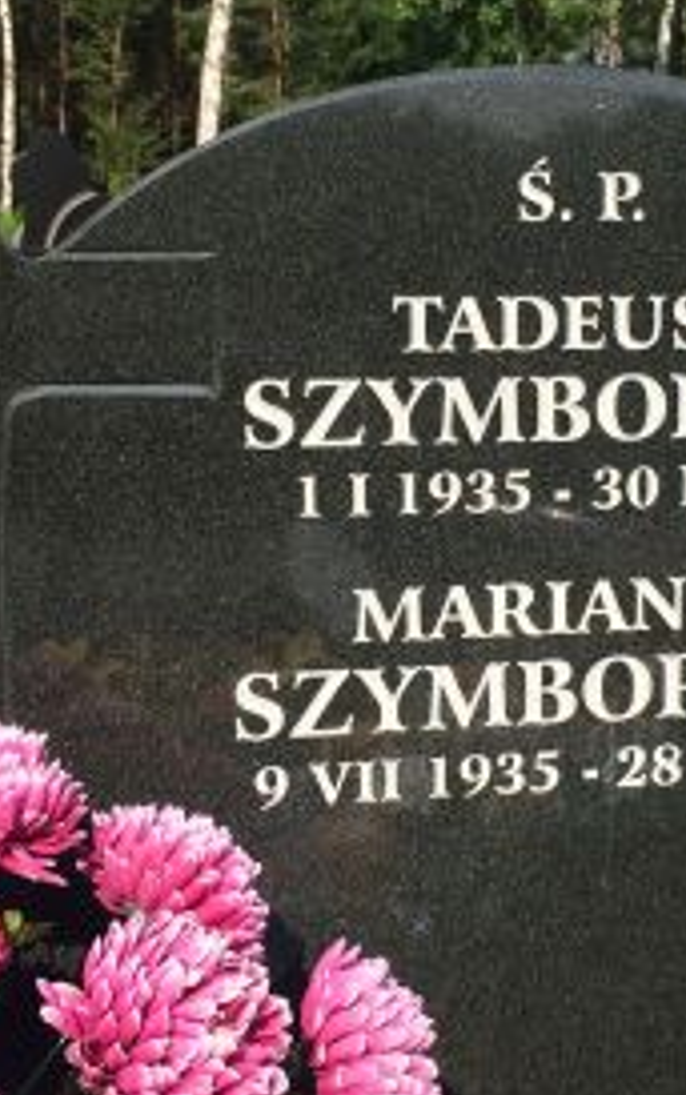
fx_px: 2150
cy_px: 469
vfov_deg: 28.5
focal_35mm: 72
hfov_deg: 18.1
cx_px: 429
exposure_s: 1/1414
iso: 32
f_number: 2.2
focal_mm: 4.15
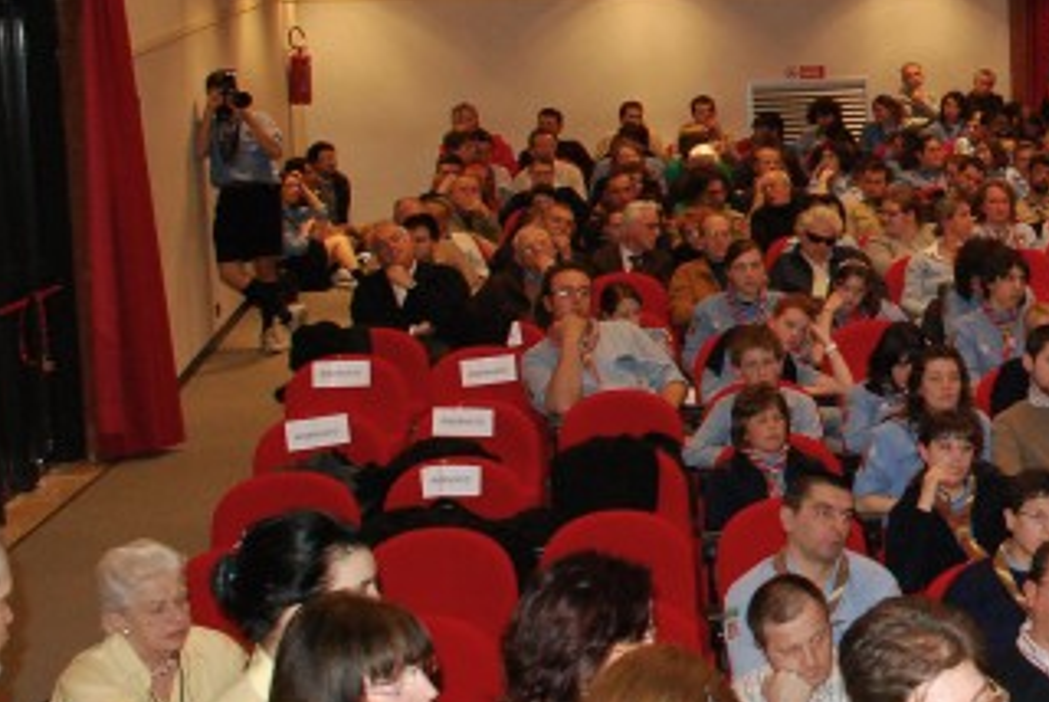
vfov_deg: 18.1
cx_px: 1278
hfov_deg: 24.3
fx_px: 2187
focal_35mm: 75
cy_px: 208
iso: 1000
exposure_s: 1/60
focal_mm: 20
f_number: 5
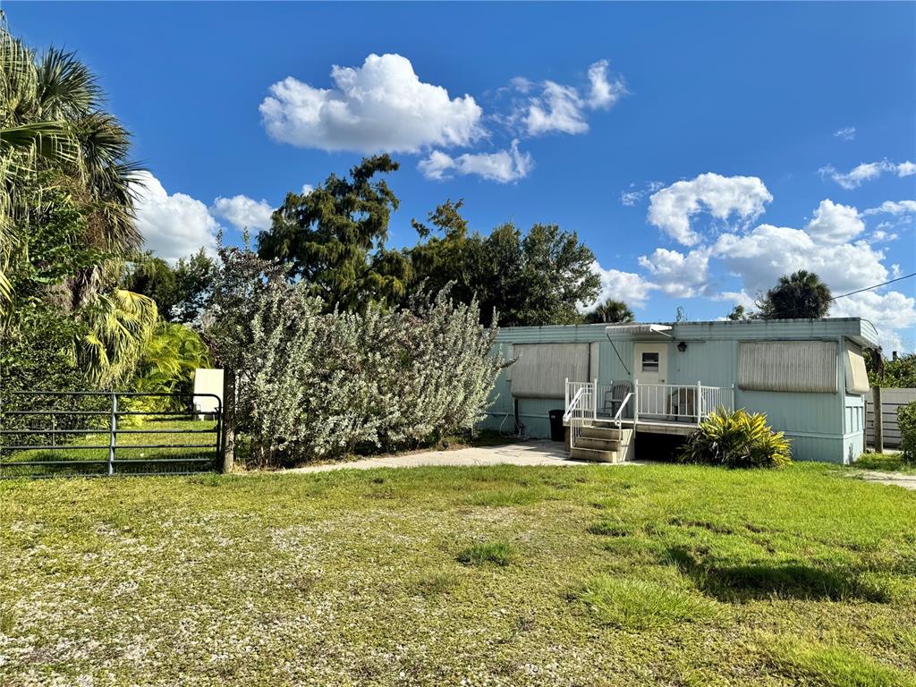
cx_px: 458
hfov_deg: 71.6
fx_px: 635
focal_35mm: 24
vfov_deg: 56.8
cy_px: 344
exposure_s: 1/5814
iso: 80
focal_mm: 6.76
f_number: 1.78
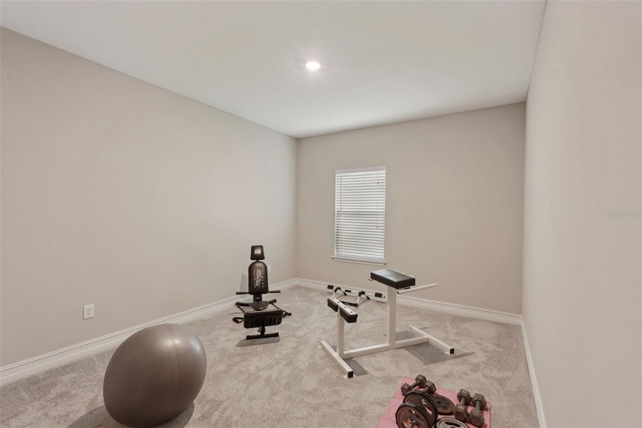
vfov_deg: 73.7
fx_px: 285
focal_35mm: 16
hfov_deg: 96.7
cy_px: 214
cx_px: 321
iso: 400
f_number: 8
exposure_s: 1/5
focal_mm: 16
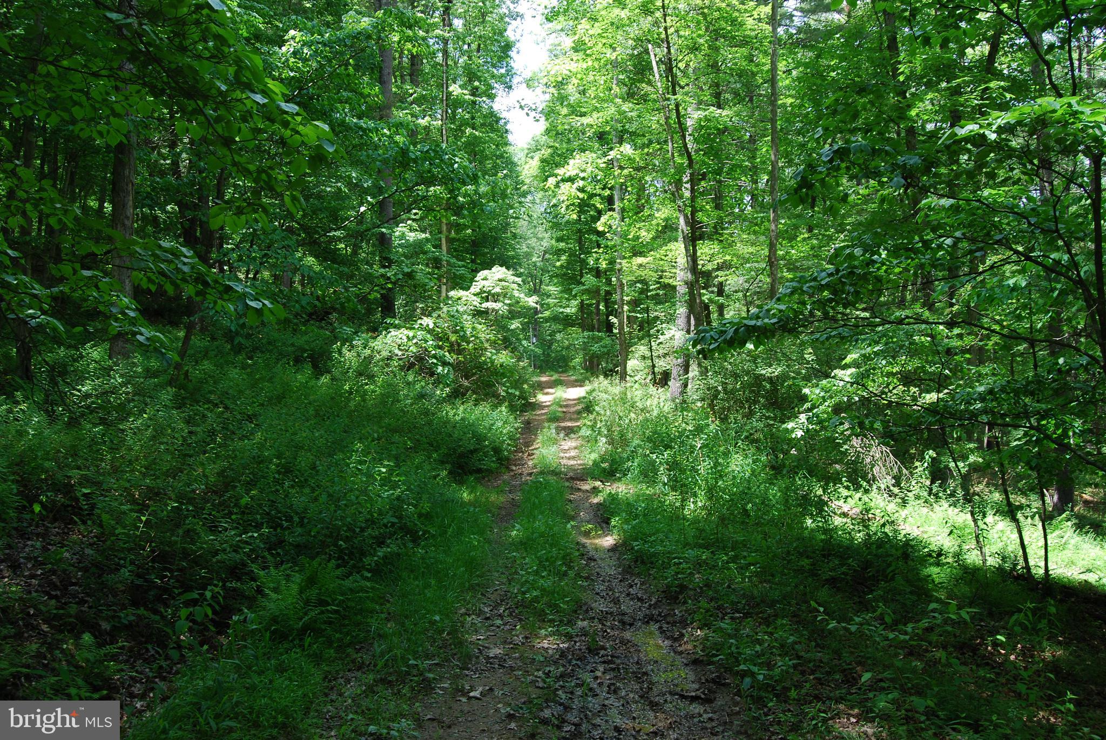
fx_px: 1015
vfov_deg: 40.1
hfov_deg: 57.2
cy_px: 370
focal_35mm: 33
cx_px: 553
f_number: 8
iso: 200
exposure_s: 1/60
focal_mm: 22
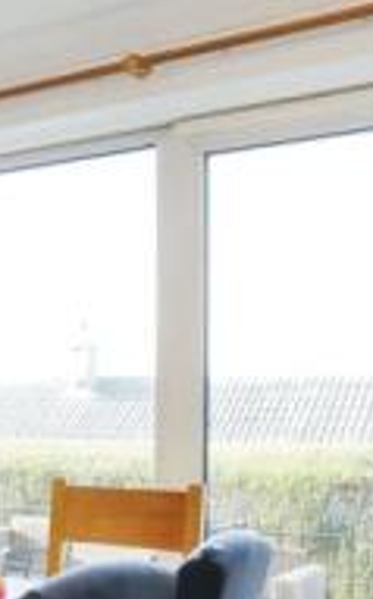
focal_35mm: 56
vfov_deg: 35.9
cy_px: 409
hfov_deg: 19.2
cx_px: -237
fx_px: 913
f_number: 7.1
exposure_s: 1/200
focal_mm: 16
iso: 2000
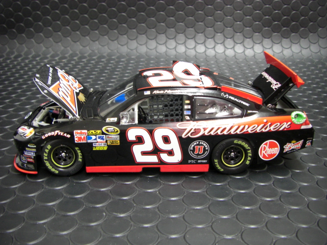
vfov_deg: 37.7
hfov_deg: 49.0
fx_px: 359
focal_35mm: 38
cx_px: 164
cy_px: 122
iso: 200
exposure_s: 1/8
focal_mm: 6.3
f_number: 3.4
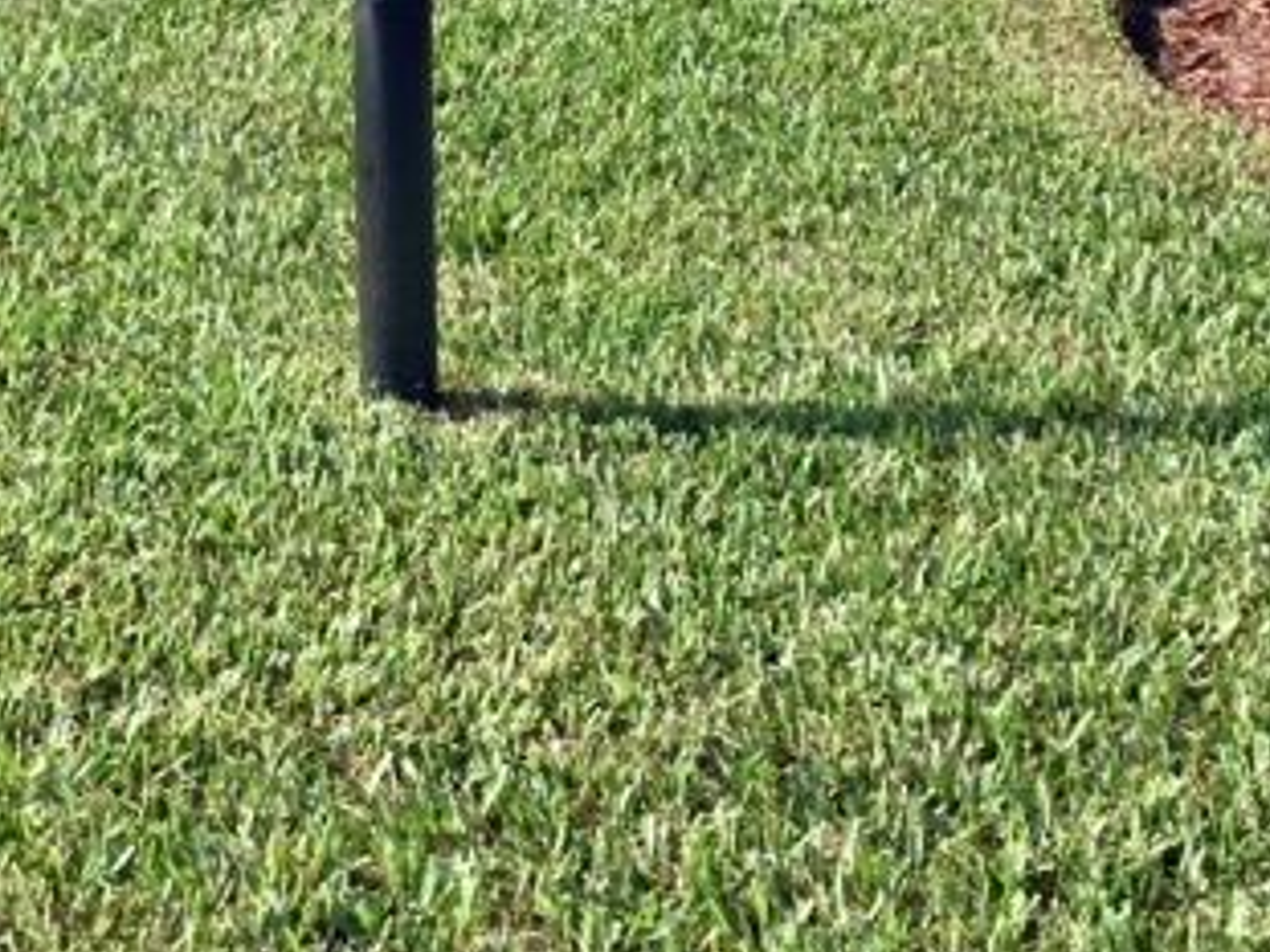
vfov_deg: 14.0
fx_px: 3741
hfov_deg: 19.3
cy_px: -268
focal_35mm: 102
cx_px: 584
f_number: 2.4
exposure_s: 1/485
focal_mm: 3.3
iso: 25
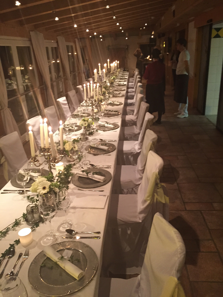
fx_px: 249
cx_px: 112
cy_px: 148
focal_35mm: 29
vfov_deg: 61.7
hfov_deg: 48.2
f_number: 2.2
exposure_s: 1/17
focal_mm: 4.15
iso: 250
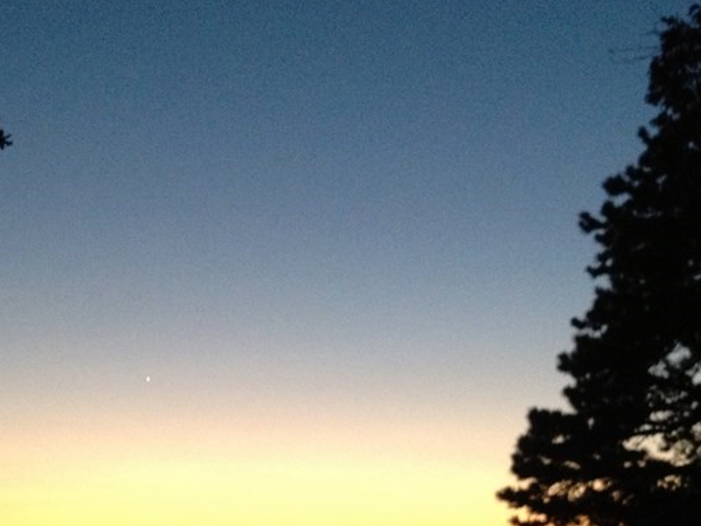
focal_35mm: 70
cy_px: 471
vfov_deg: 20.6
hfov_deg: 27.7
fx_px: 1418
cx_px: 285
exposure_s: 1/20
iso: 320
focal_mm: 4.28
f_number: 2.4
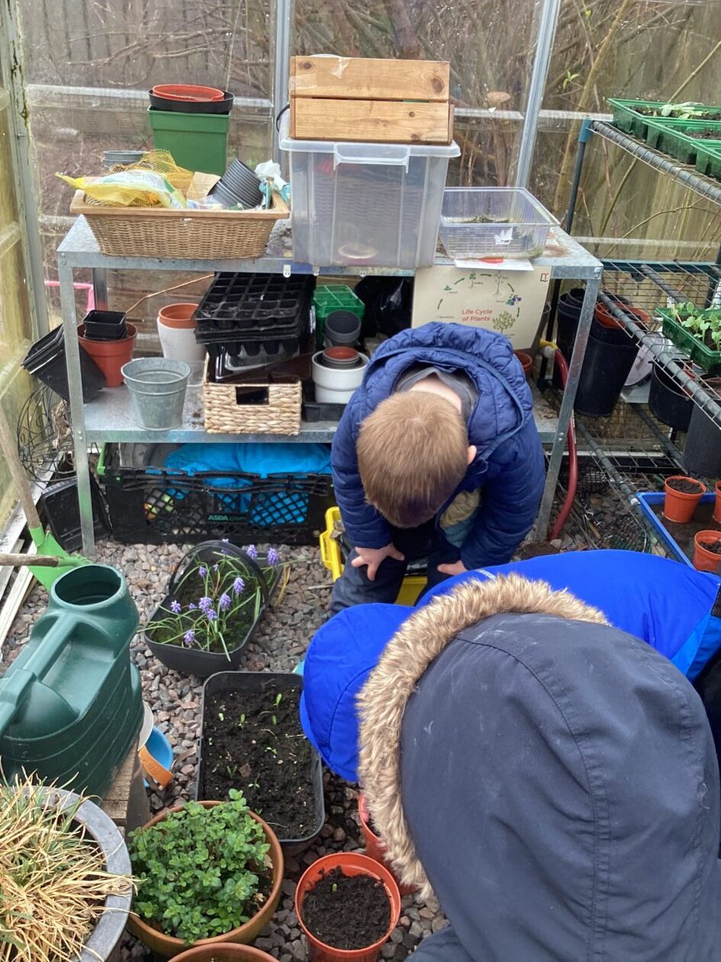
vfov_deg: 58.4
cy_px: 481
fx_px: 861
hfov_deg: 45.4
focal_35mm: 31
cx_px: 360
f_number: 2.4
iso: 40
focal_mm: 3.3
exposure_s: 1/100
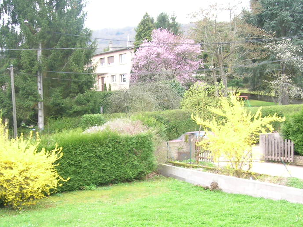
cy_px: 163
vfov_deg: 28.8
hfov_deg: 38.1
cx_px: 134
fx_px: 438
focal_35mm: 50
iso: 50
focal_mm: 5.7
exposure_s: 1/22.7
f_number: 4.9
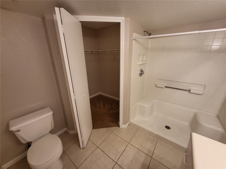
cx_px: 113
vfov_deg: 89.9
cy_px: 84
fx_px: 85
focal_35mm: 13
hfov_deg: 106.2
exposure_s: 1/60
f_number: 2.2
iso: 160
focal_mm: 1.74
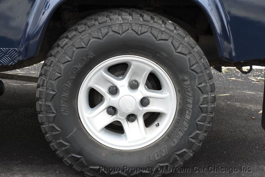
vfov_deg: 16.3
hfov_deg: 24.2
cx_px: 132
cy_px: 88
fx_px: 619
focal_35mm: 84
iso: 2000
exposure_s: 1/60
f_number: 13
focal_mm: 56
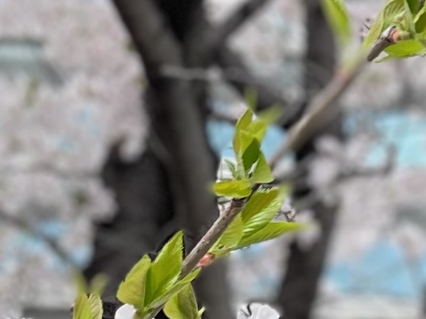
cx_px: 476
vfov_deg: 8.1
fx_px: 2128
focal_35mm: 173
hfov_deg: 11.3
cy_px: -337
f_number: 1.6
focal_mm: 4.2
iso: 50
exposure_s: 1/818
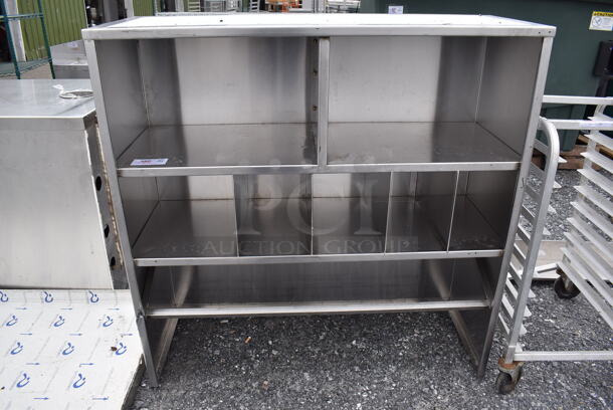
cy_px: 205
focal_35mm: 27
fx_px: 460
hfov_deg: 67.3
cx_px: 306
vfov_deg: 48.0
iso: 200
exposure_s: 1/200
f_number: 6.3
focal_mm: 18
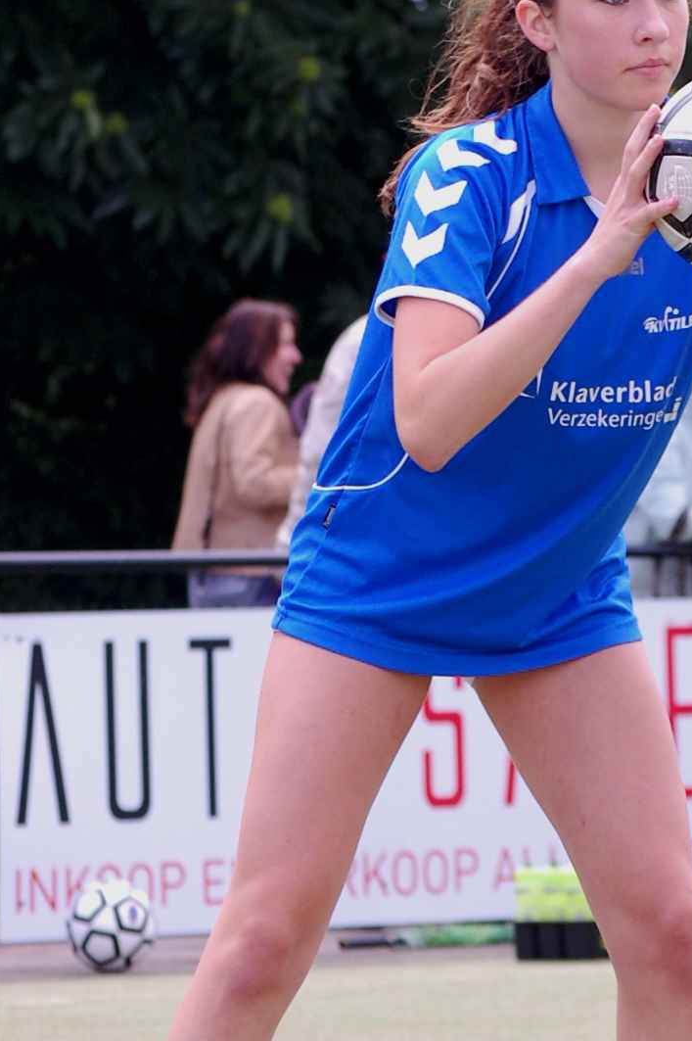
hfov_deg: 5.4
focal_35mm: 254
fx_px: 7335
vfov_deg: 8.1
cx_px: 568
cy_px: 617
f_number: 5.6
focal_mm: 86
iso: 400
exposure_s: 1/500
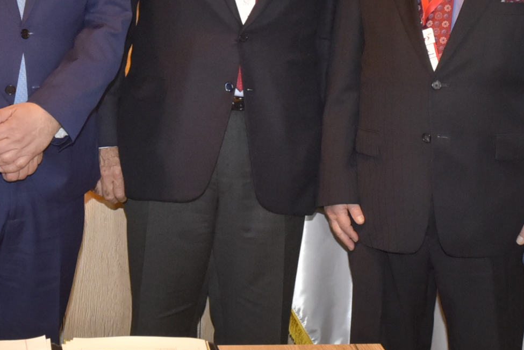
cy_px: -46
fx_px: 1704
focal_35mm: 117
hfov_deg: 17.5
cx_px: 279
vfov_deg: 11.5
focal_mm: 31
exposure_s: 1/160
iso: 3200
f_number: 7.1
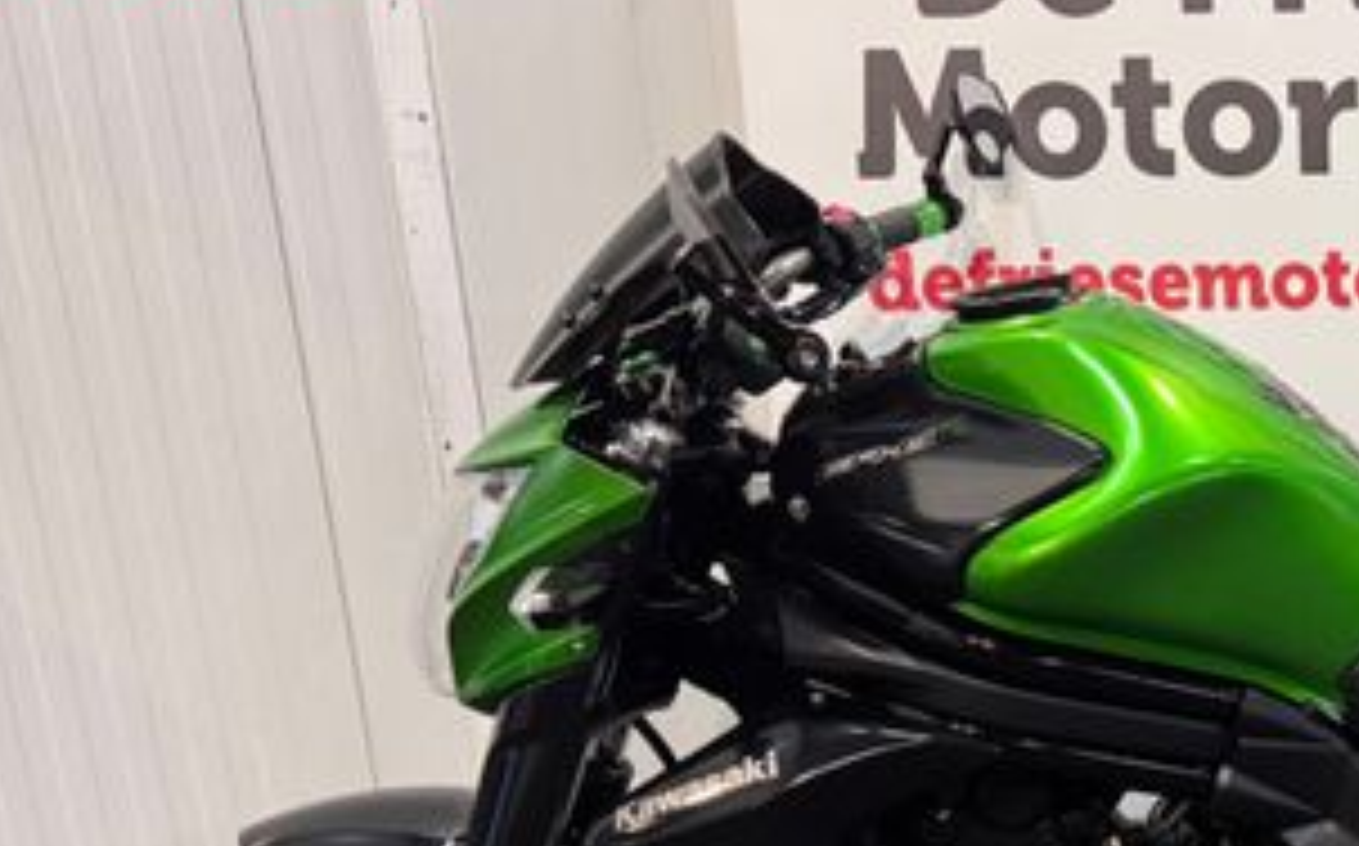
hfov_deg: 33.9
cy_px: 882
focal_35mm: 54
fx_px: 1998
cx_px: 1390
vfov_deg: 22.8
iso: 400
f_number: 1.78
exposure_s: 1/50
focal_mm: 6.76
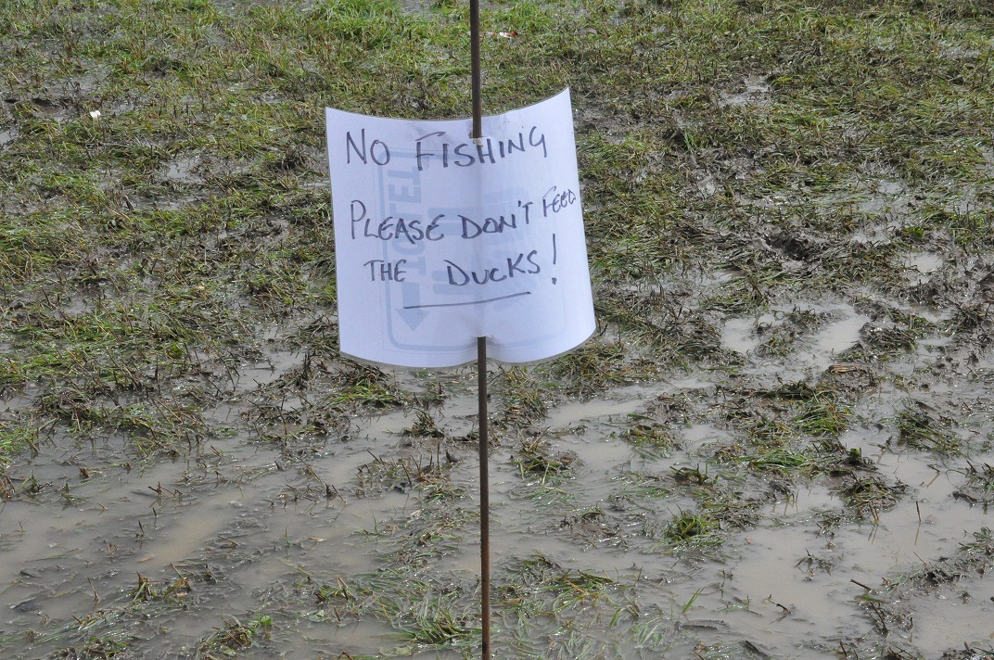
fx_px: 2316
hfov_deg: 24.2
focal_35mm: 84
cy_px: 330
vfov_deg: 16.2
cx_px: 497
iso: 3200
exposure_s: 1/1600
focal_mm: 56
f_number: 20
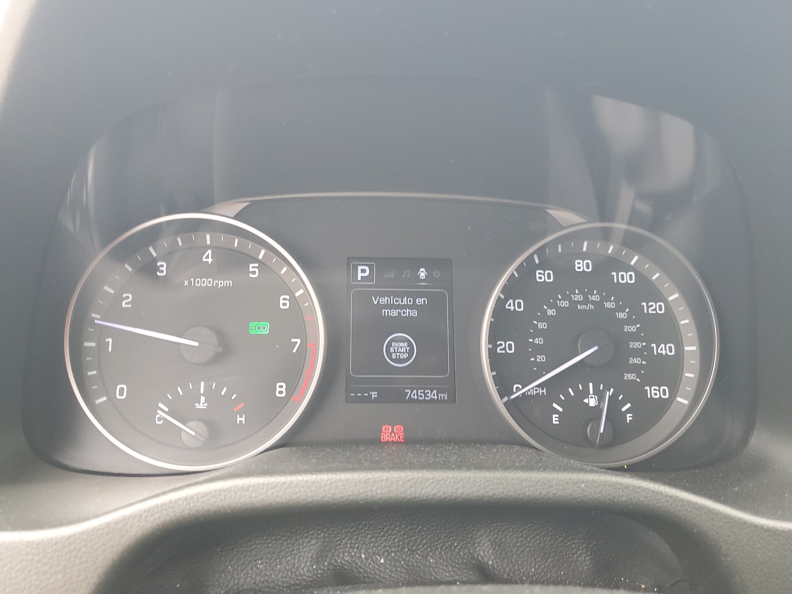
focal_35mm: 26
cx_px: 396
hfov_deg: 67.3
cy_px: 297
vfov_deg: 53.1
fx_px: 595
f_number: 1.5
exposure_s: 1/60.2
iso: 79
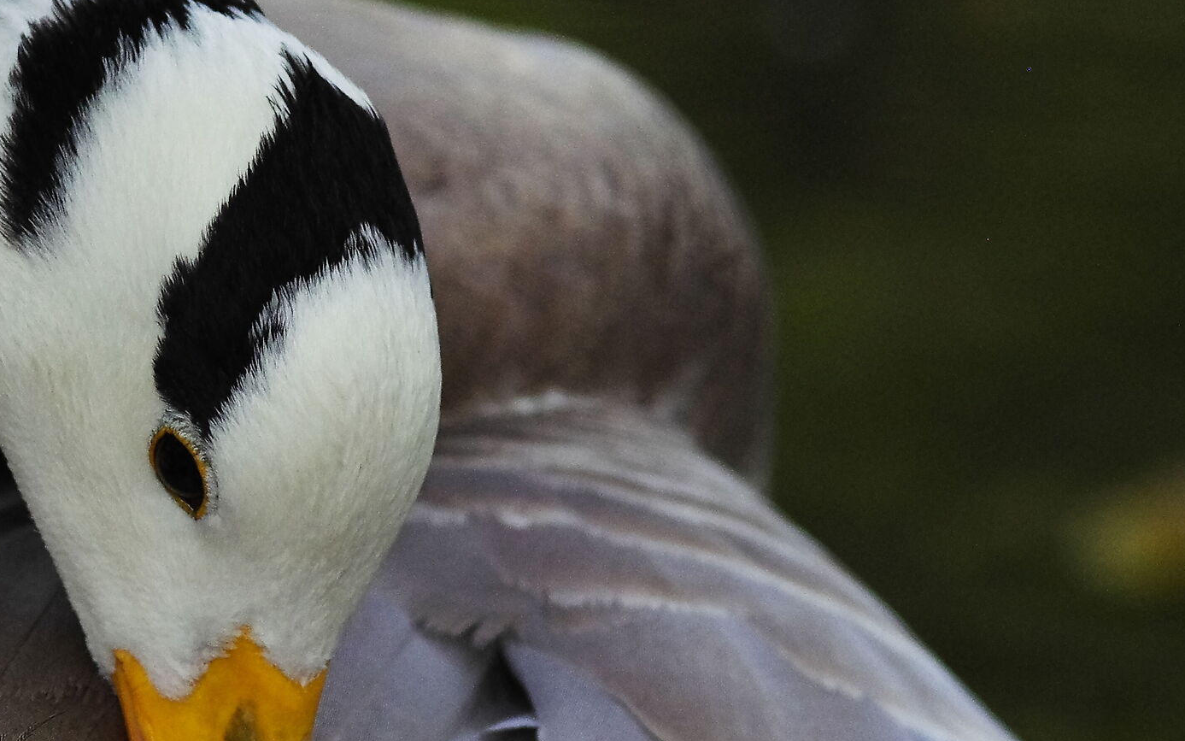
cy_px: 533
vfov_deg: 2.0
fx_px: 21316
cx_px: 226
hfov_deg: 3.2
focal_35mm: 660
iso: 1600
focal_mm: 250
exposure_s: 1/4000
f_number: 4.5
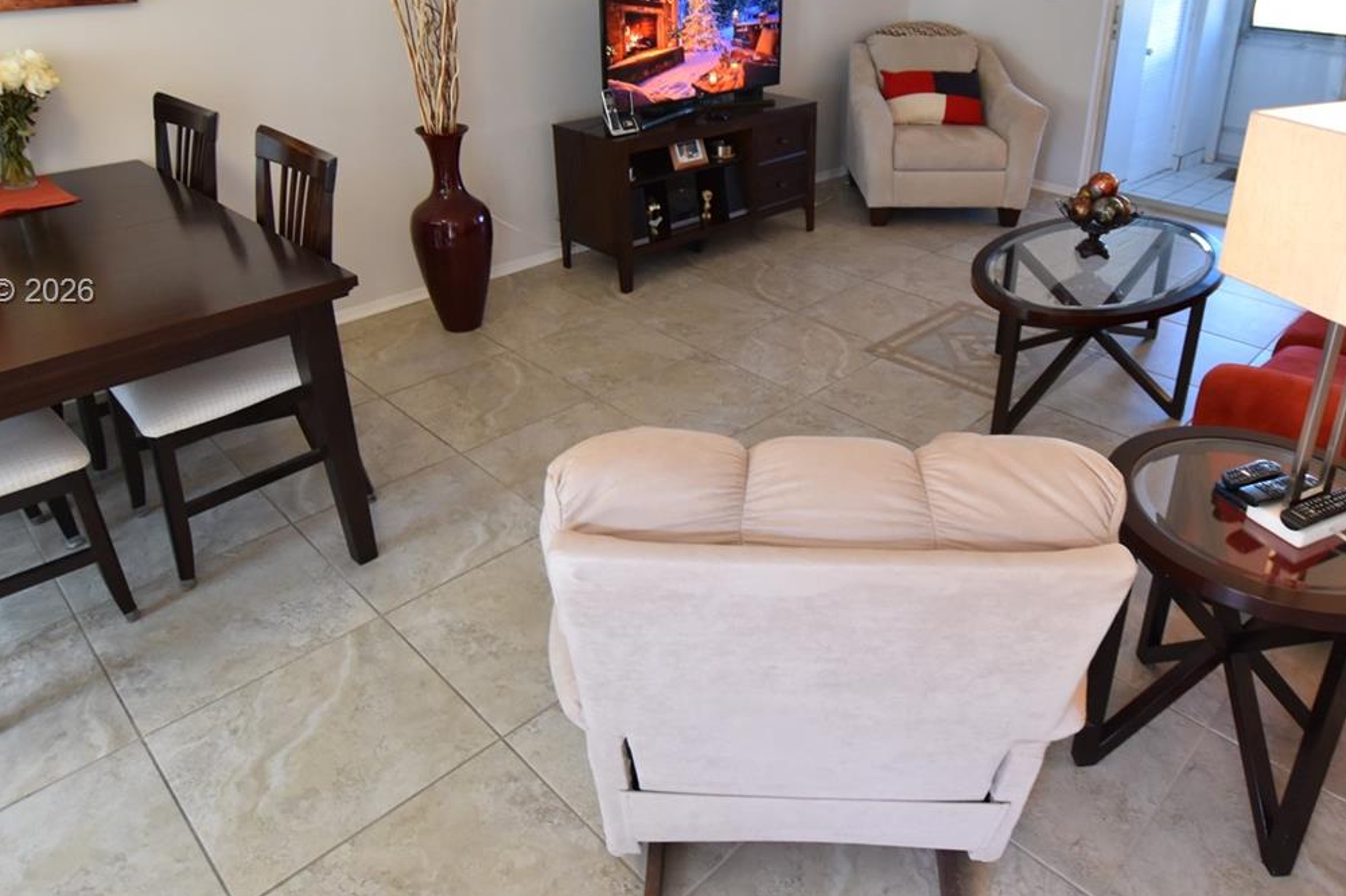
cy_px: 293
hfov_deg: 73.5
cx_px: 752
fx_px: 897
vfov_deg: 52.0
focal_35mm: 24
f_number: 4
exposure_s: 1/60
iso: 720
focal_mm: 10
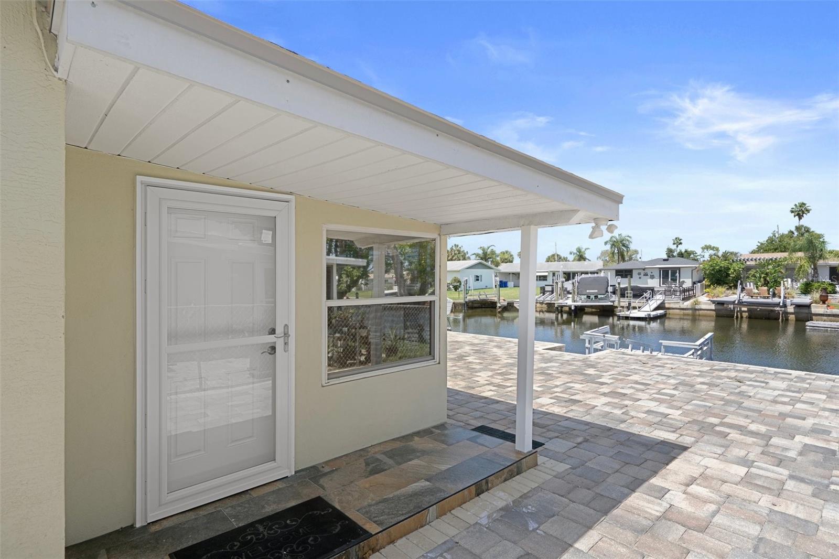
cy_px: 280
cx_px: 420
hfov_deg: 93.3
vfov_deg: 70.4
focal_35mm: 17
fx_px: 396
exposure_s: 1/320
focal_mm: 17
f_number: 9
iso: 320
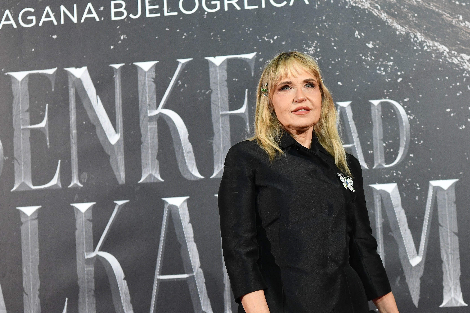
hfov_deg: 24.4
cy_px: 199
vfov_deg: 16.4
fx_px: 1083
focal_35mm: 83
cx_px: 297
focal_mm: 56
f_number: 4
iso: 1600
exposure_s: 1/500
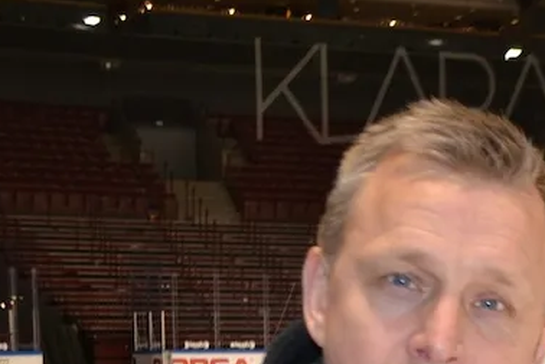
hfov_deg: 17.7
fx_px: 1680
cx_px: 619
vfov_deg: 11.8
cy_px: 534
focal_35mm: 111
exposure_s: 1/125
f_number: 4
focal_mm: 20
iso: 400
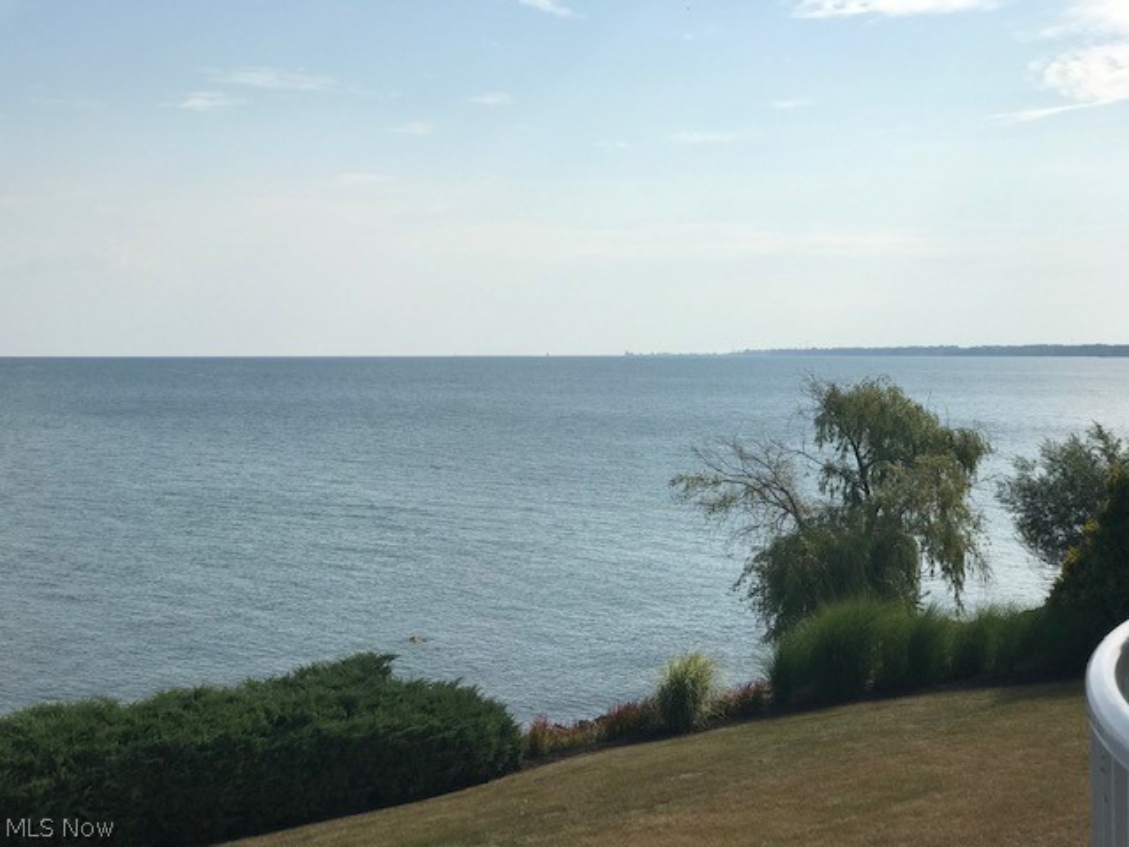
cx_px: 564
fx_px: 1859
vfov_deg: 25.7
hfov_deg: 33.8
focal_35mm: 57
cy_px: 424
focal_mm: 6.6
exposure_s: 1/2128
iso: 20
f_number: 2.8
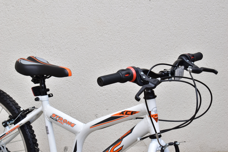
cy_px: 76
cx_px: 114
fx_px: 522
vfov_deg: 16.6
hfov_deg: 24.6
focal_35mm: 82
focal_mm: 55
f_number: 20
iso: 400
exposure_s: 1/20
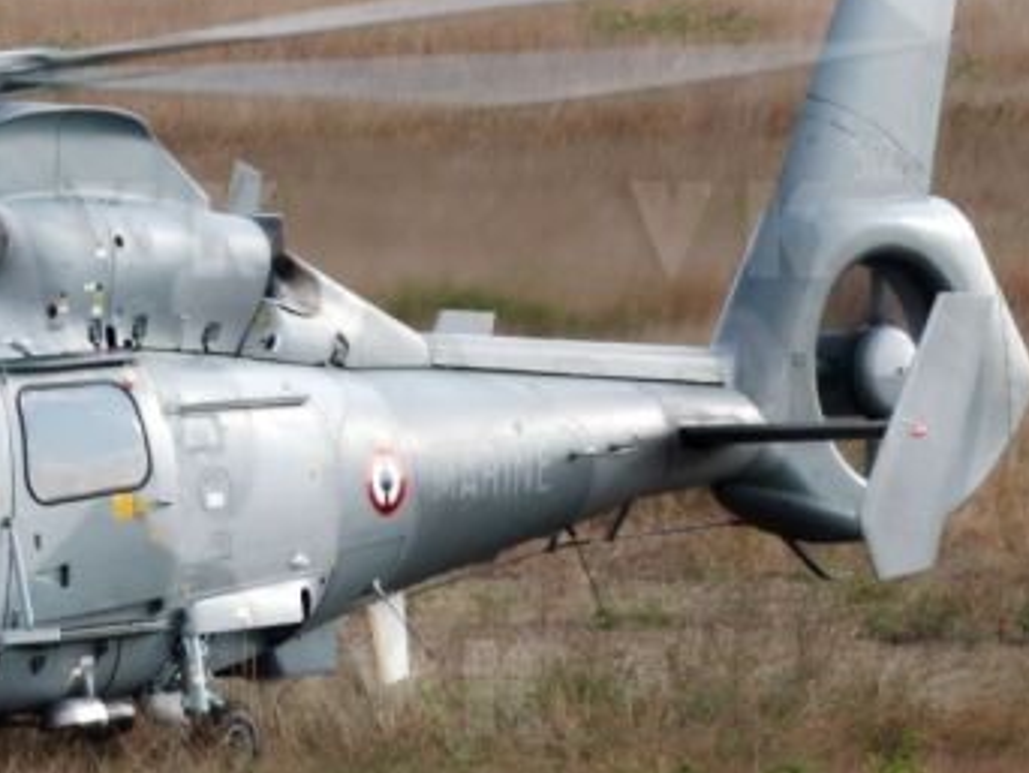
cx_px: -108
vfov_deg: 2.2
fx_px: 20020
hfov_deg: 2.9
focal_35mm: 673
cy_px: 322
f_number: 20
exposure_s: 1/80
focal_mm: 200
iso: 200
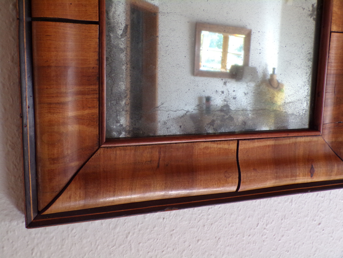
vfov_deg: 38.7
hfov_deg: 50.1
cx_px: 172
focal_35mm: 37
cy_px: 129
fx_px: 367
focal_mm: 6.6
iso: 200
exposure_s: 1/26
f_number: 3.3
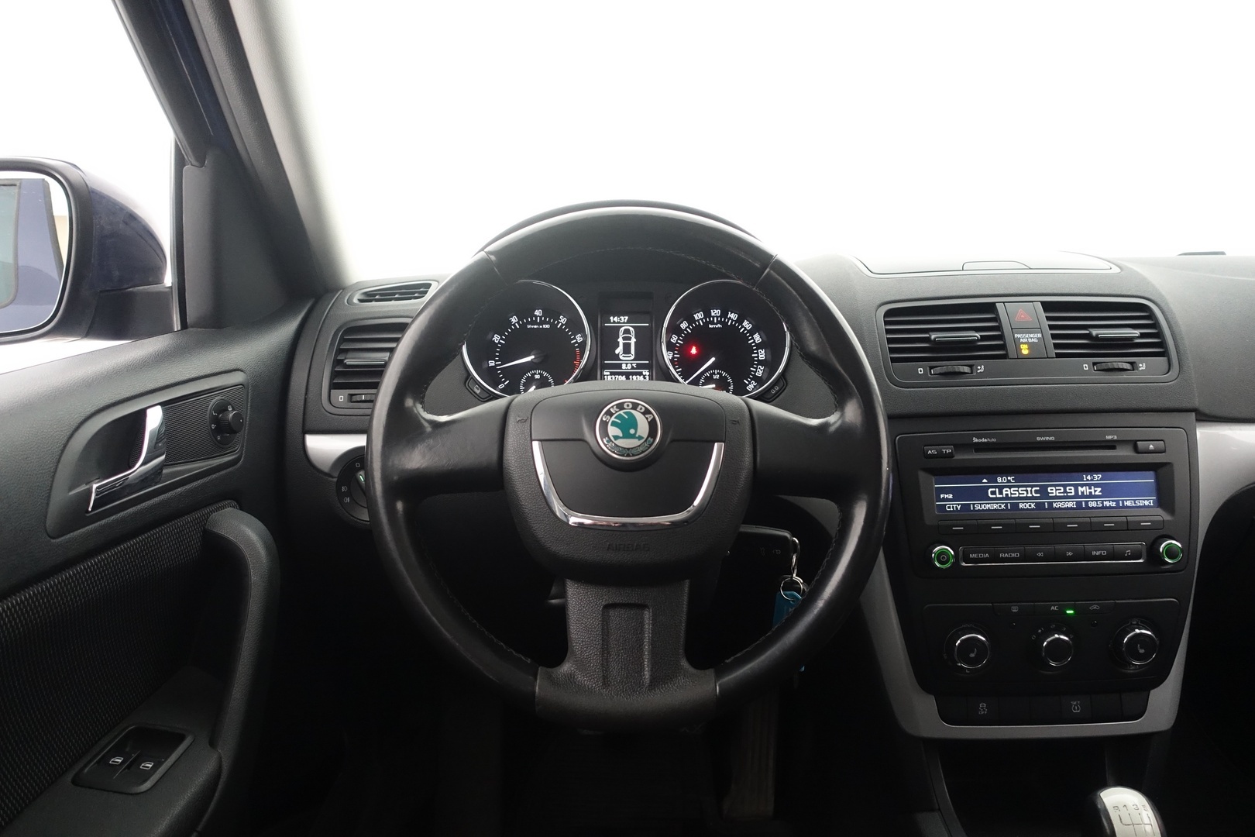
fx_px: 837
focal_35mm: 24
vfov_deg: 53.1
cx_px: 628
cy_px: 418
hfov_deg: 73.7
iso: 1000
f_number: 2.5
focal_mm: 8.8
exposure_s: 1/25
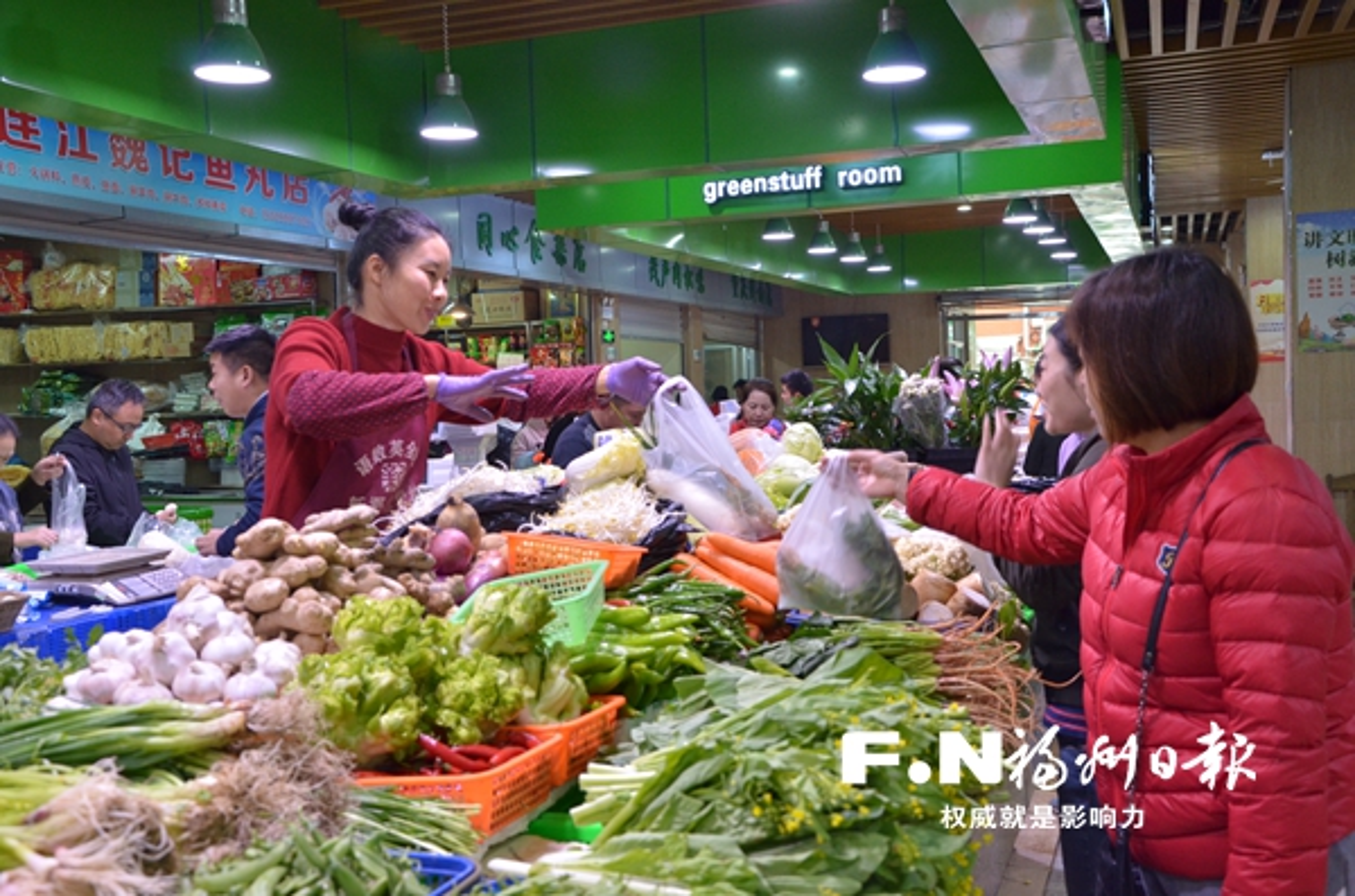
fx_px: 1464
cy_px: 448
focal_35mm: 39
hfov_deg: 49.7
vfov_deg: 34.0
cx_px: 678
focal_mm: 26
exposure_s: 1/60
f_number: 5.6
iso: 1250
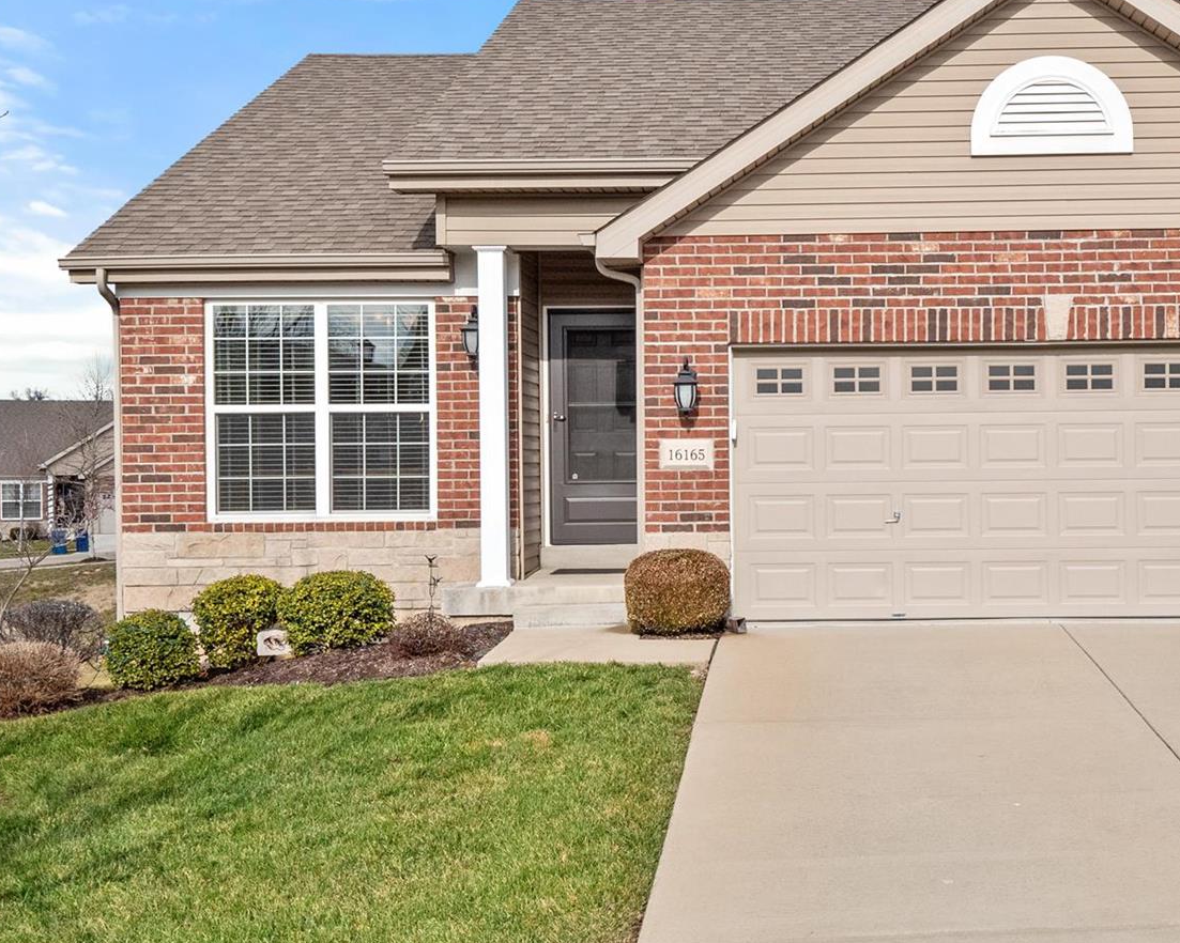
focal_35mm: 49
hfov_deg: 37.6
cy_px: 387
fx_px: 1711
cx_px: 794
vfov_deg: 30.8
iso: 400
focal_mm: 18
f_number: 8
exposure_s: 1/1600
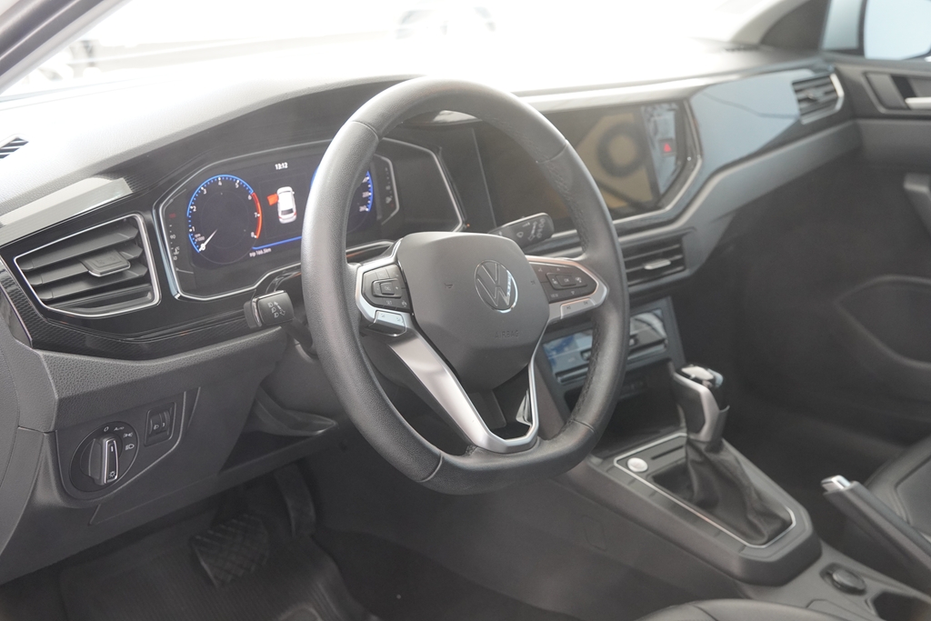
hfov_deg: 45.0
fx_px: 1125
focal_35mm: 44
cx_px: 466
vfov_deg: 30.9
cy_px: 310
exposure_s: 1/60
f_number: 4
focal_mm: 29
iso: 1000
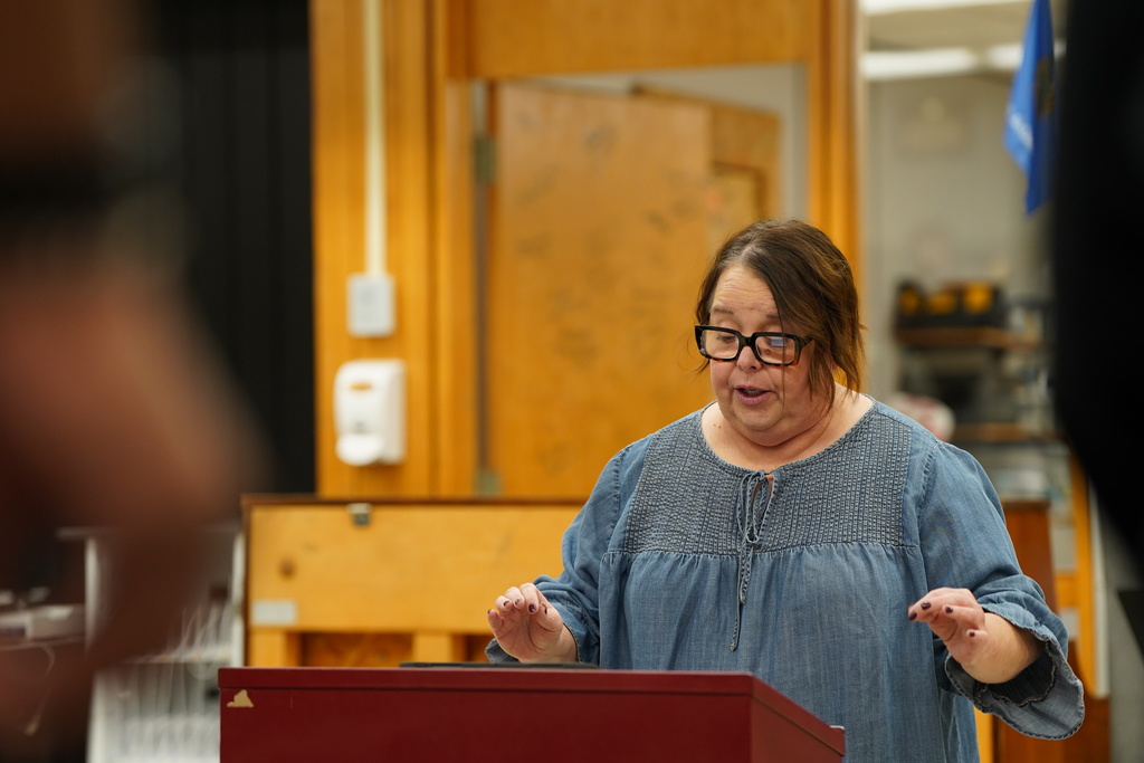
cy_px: 382
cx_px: 572
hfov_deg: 16.5
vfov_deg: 11.1
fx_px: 3941
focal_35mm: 124
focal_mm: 124
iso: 1600
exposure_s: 1/160
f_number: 3.2
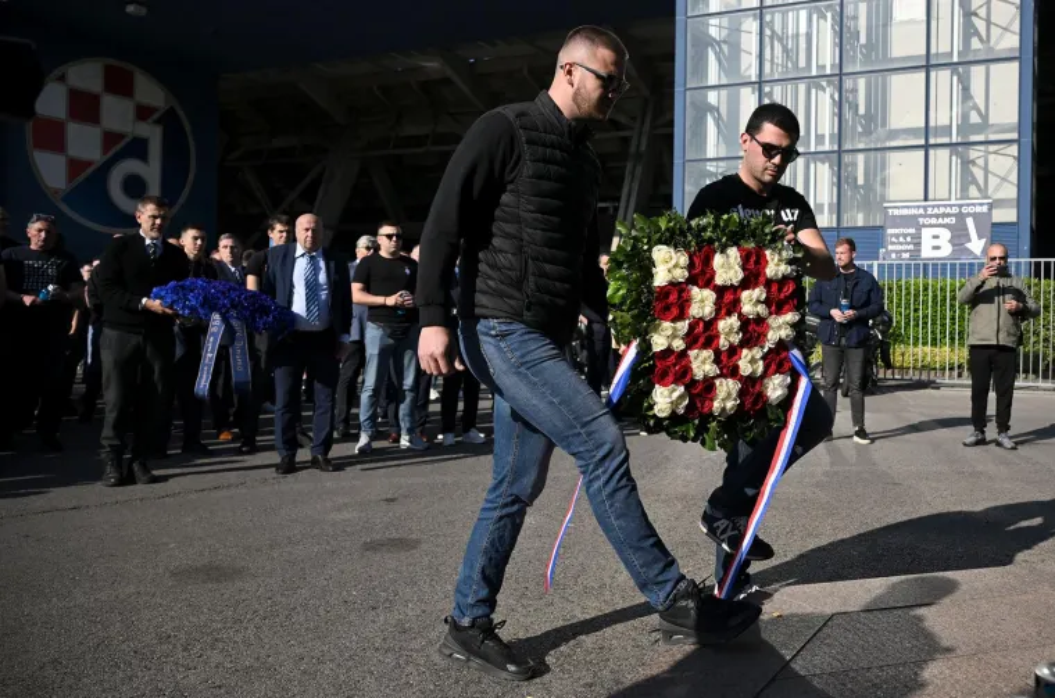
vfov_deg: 52.9
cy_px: 349
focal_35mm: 24
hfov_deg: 73.9
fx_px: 702
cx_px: 528
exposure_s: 1/4000
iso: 250
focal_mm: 24
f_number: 4
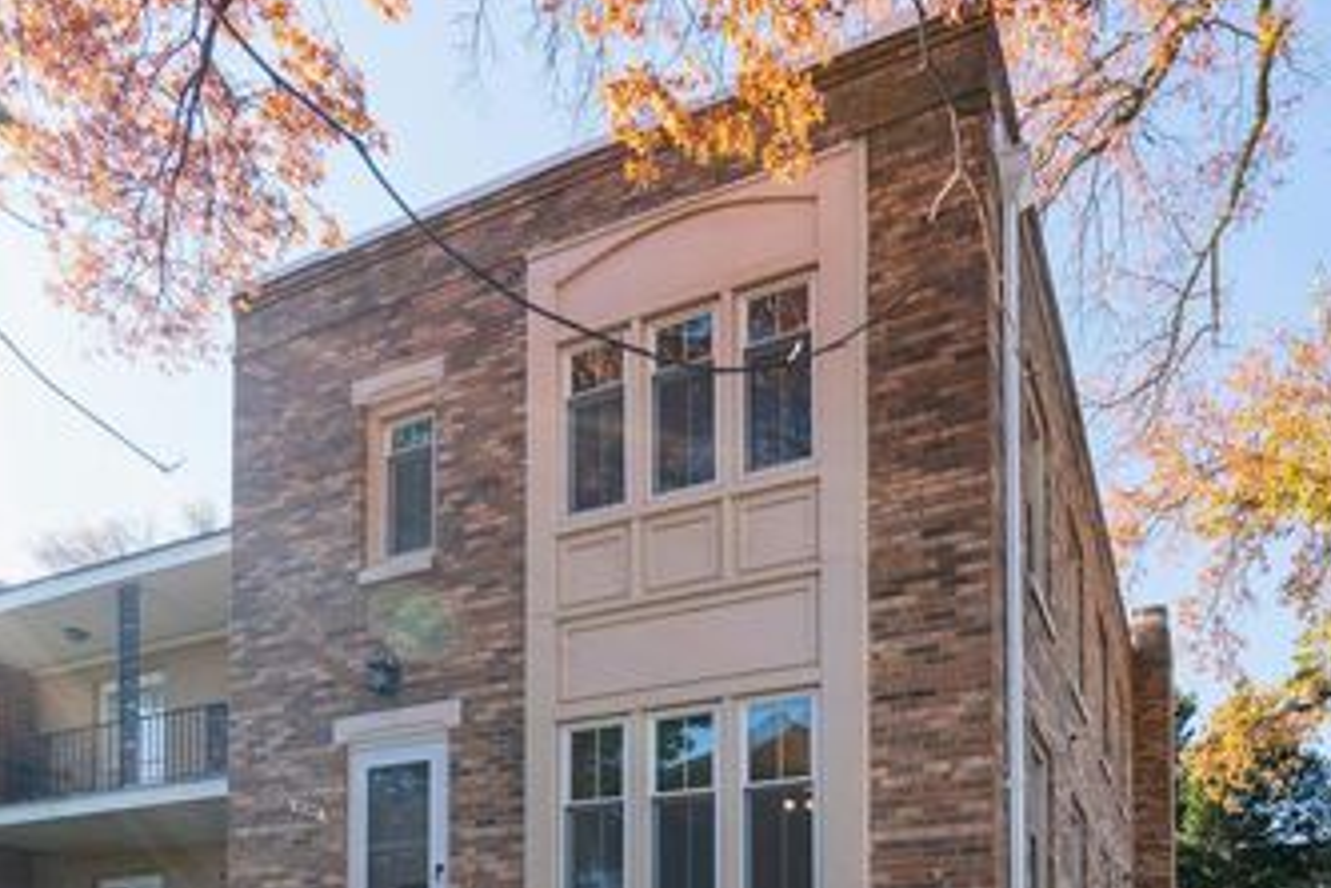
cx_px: 739
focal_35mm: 24
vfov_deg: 51.1
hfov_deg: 73.5
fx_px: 887
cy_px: 658
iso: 1250
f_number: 8
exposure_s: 1/800
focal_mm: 16
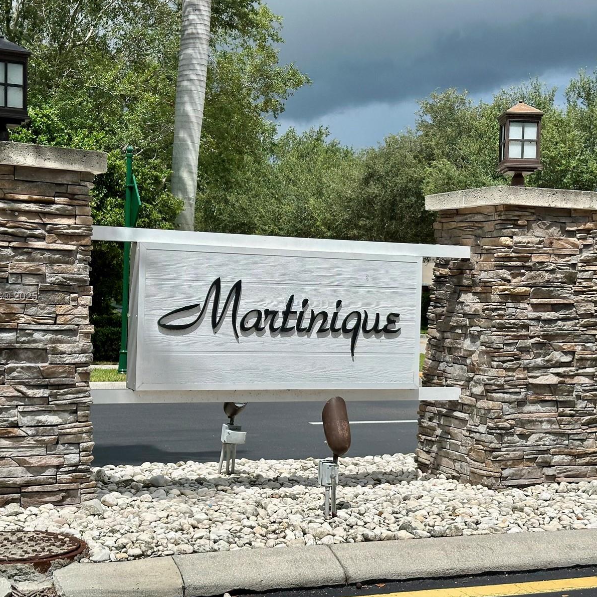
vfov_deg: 30.0
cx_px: 278
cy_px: 297
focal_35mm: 57
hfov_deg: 30.0
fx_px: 1112
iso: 64
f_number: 1.78
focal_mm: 6.86
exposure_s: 1/10870
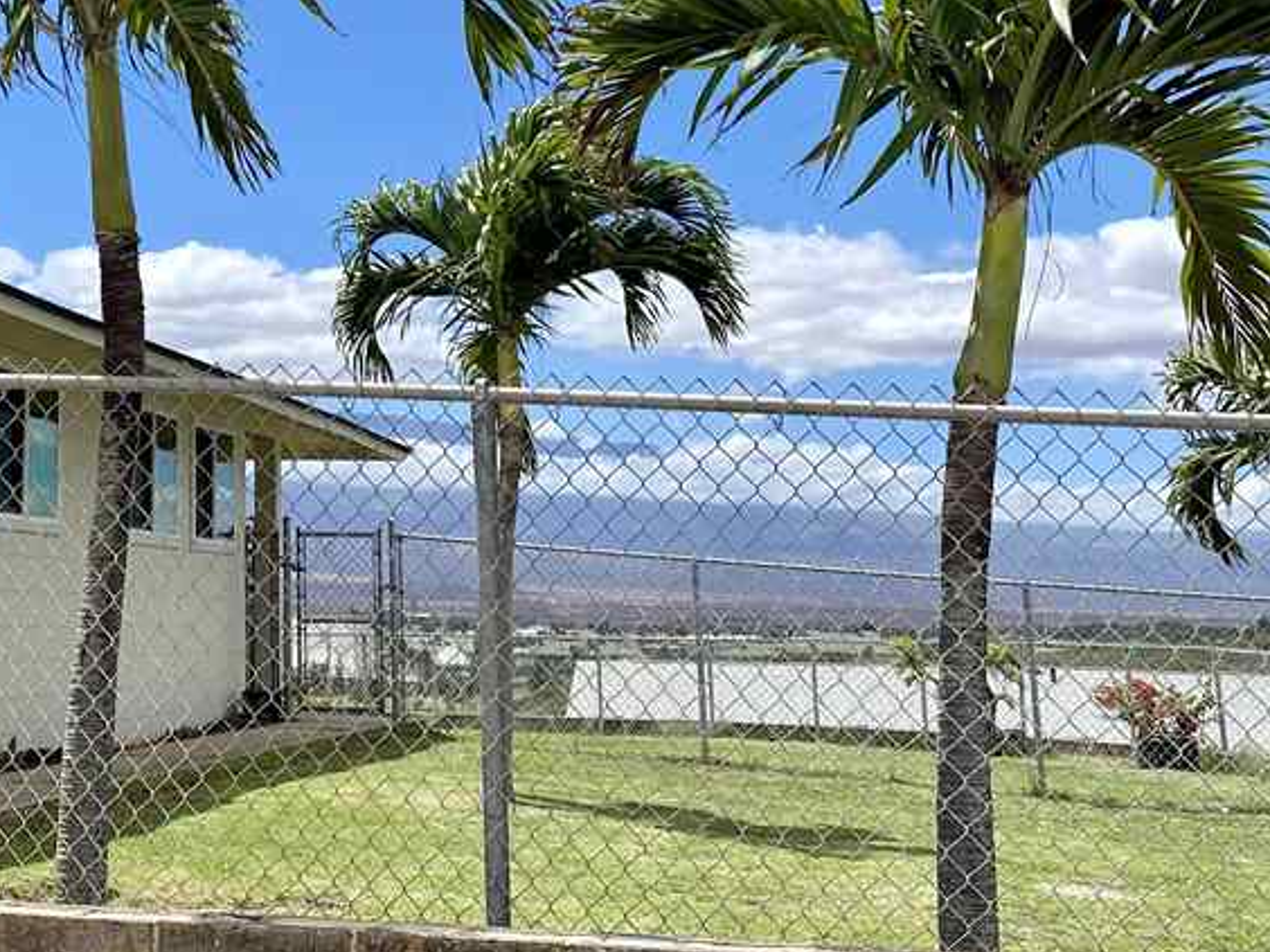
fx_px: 2165
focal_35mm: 59
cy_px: 106
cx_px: 155
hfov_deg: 31.4
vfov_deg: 24.2
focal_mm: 4.25
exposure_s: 1/3401
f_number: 1.8
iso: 32
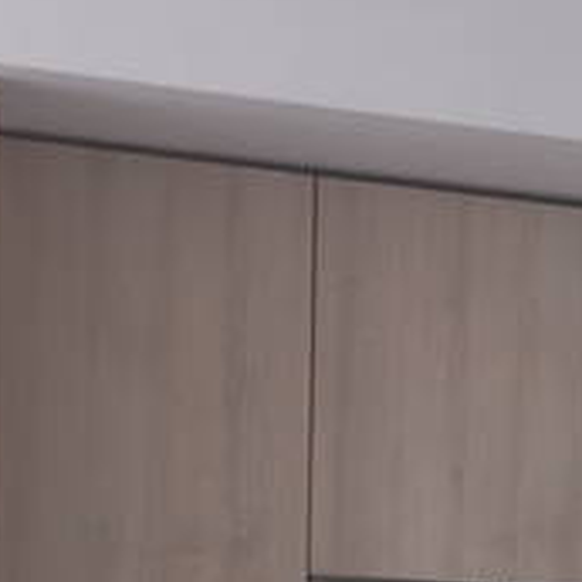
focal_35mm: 118
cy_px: 947
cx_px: 474
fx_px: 2245
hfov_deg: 14.7
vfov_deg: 13.6
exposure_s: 1/36
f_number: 2.2
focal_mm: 4.15
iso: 32
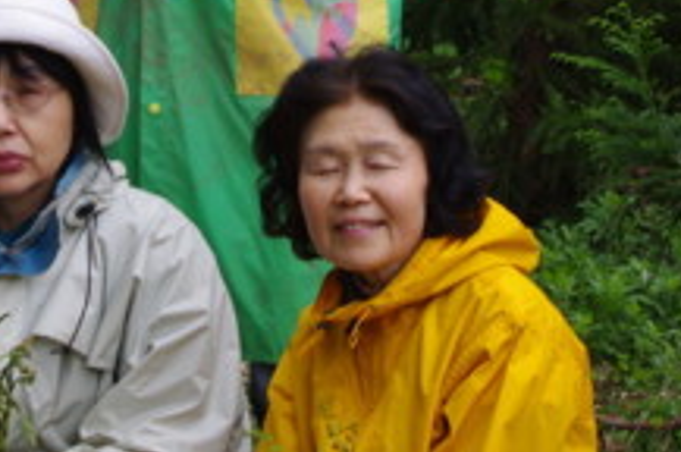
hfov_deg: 11.3
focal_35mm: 181
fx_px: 3419
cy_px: 11
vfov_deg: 7.5
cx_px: 97
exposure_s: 1/60
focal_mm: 32.5
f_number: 8
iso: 200
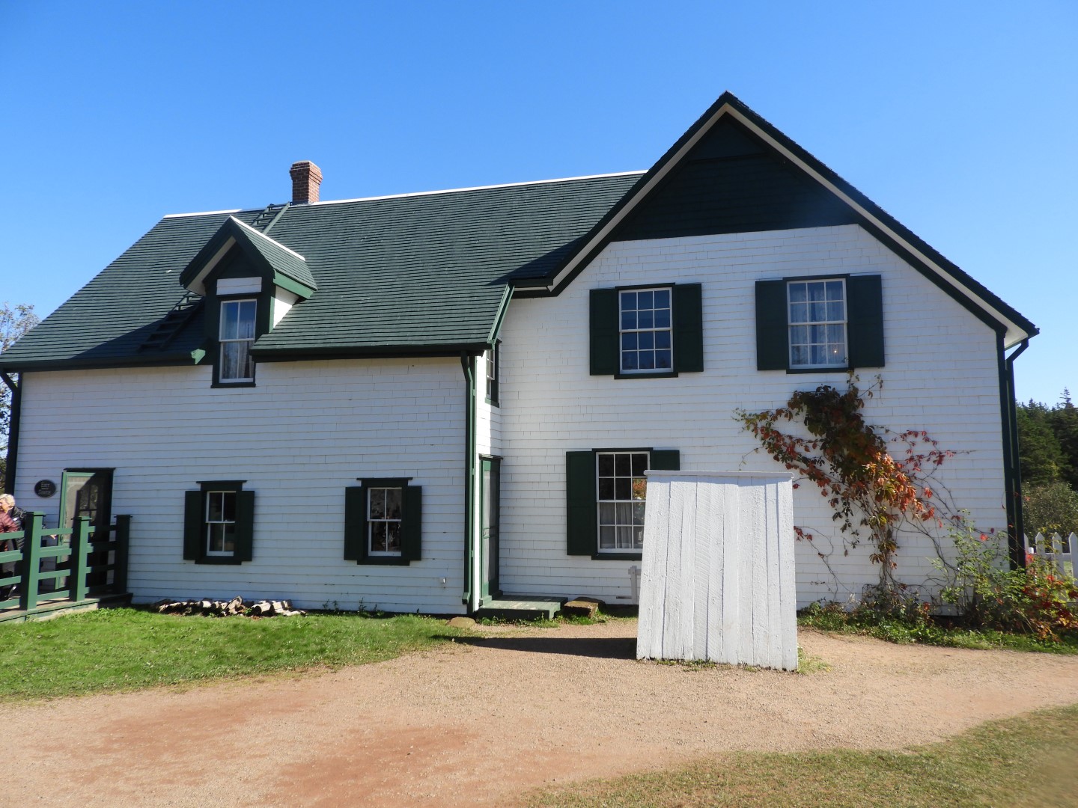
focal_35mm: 24
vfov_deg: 56.8
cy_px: 404
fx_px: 747
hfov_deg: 71.6
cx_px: 539
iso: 100
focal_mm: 4.3
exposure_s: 1/800
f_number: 3.3
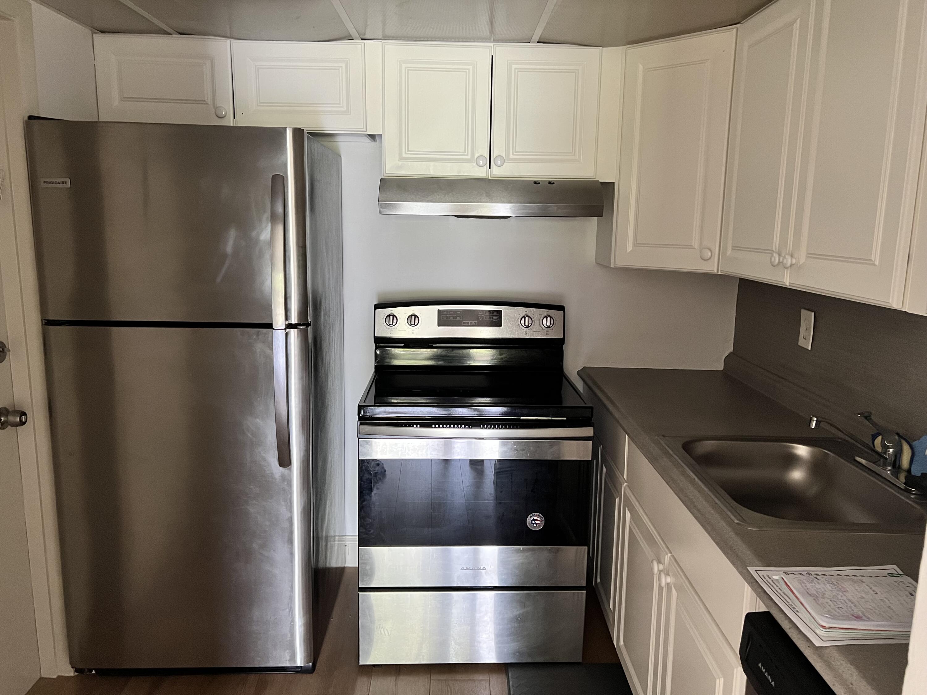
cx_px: 464
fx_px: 696
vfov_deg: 53.1
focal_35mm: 26
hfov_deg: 67.3
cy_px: 348
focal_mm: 5.7
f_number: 1.5
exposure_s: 1/53
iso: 500
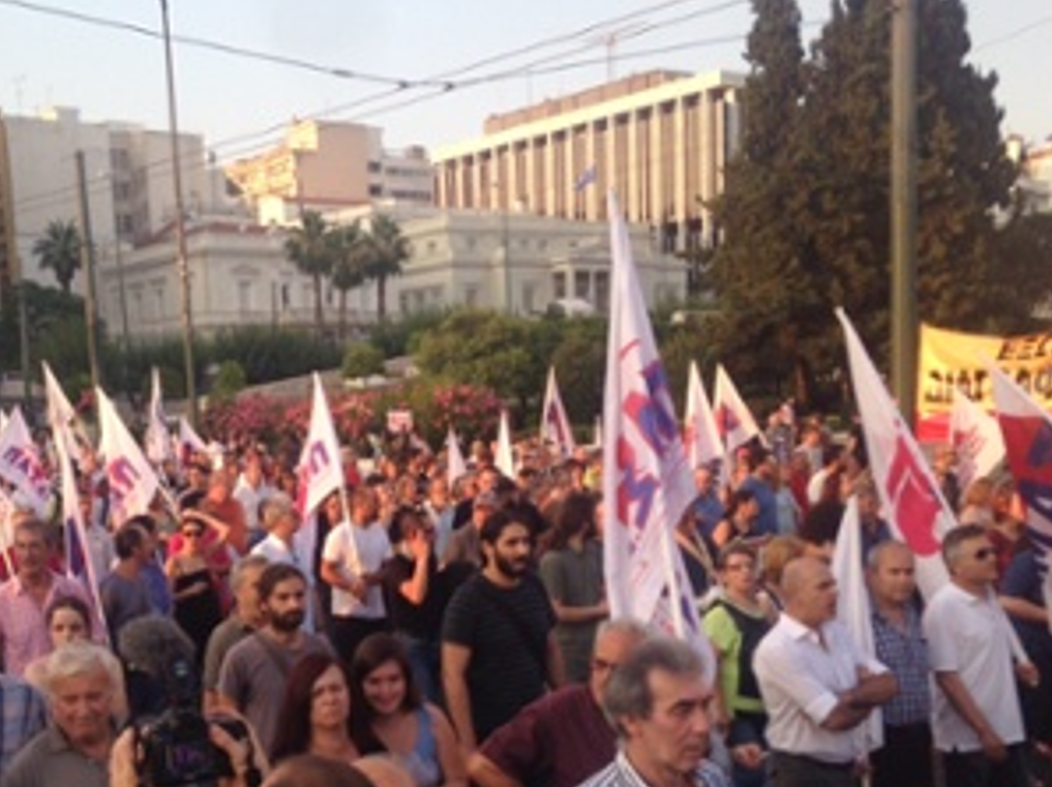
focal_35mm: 51
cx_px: 357
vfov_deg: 28.3
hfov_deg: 37.1
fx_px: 1549
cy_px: 542
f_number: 2.4
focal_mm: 4.12
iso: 50
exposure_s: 1/337
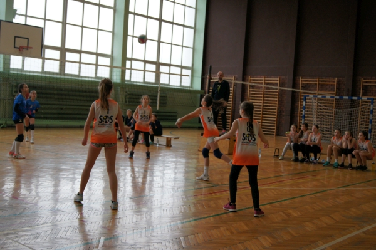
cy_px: 125
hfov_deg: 43.6
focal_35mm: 45
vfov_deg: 29.8
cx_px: 188
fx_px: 470
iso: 500
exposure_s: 1/125
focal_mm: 30
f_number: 4.5
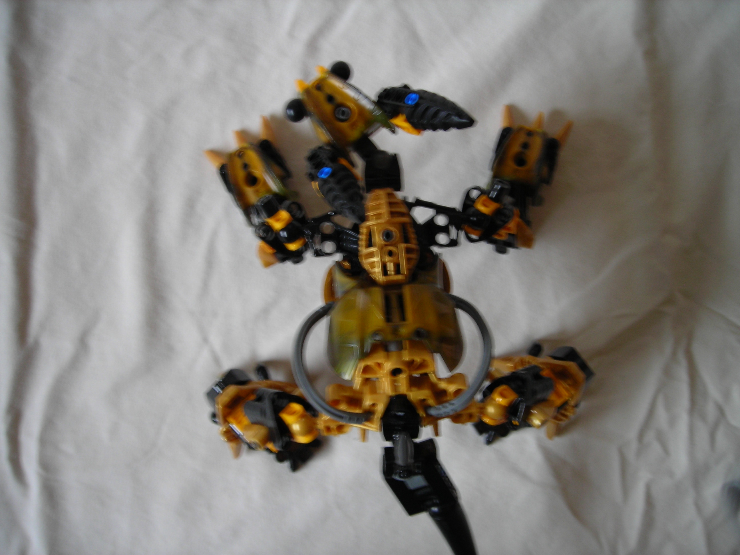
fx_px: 812
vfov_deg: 37.7
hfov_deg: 49.0
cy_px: 278
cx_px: 370
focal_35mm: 38
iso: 50
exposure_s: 1/6.8
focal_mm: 6.3
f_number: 3.2
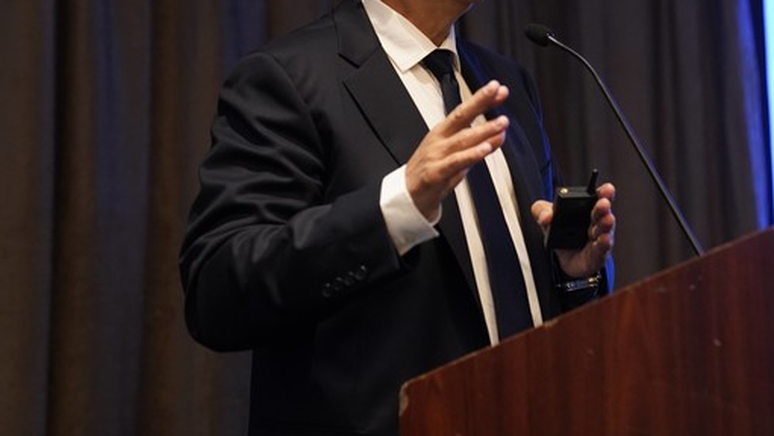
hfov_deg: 23.5
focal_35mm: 90
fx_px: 1848
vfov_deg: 13.4
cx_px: 529
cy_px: 77
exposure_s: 1/200
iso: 4000
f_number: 2.8
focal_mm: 61
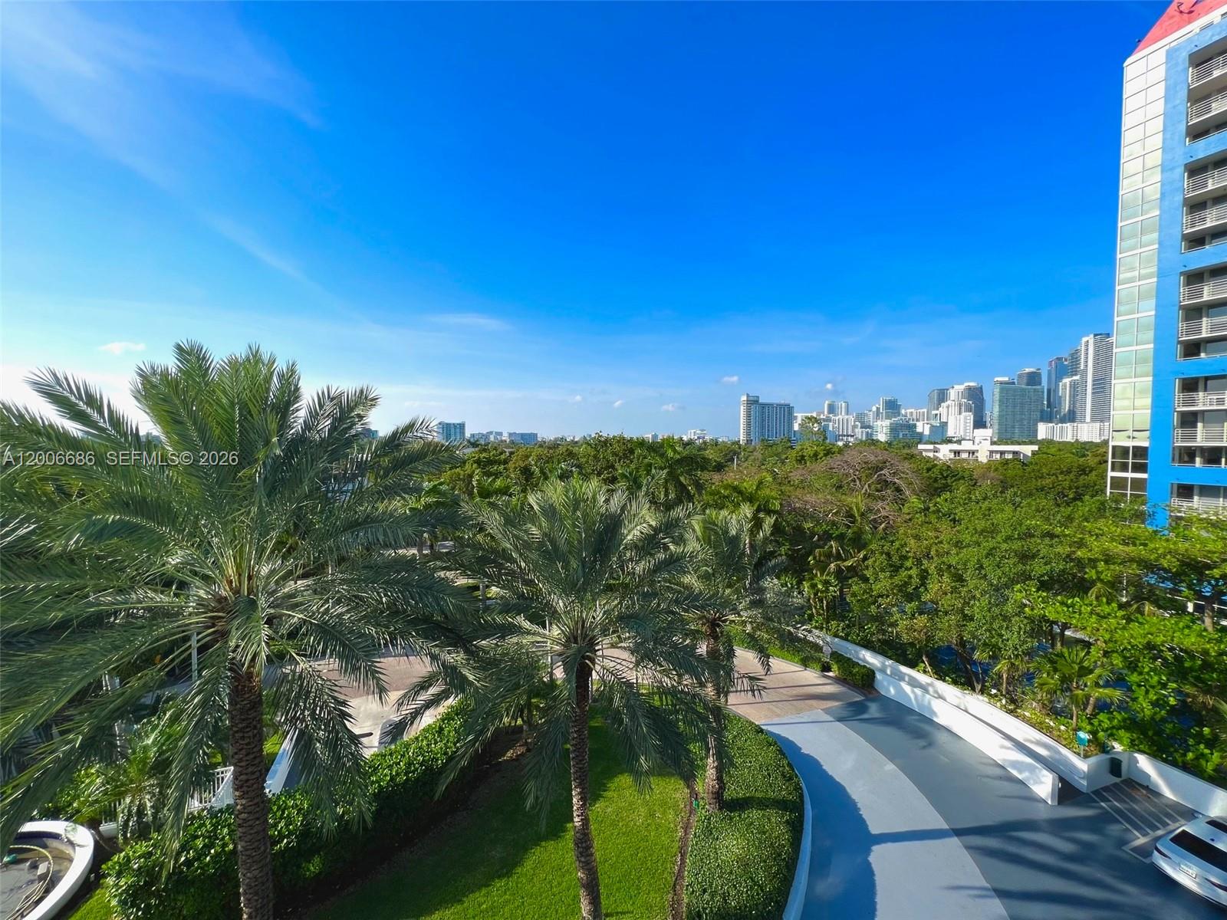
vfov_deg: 89.9
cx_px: 614
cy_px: 460
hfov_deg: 106.2
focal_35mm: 13
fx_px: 461
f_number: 1.8
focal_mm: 1.57
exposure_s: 1/1206
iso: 32
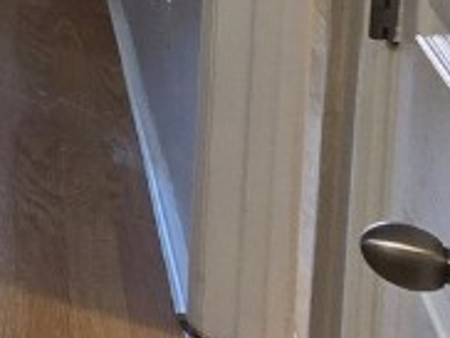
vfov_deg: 16.9
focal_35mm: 73
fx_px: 950
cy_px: -264
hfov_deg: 13.2
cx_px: -759
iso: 50
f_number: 2.2
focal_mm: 2.2
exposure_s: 1/60
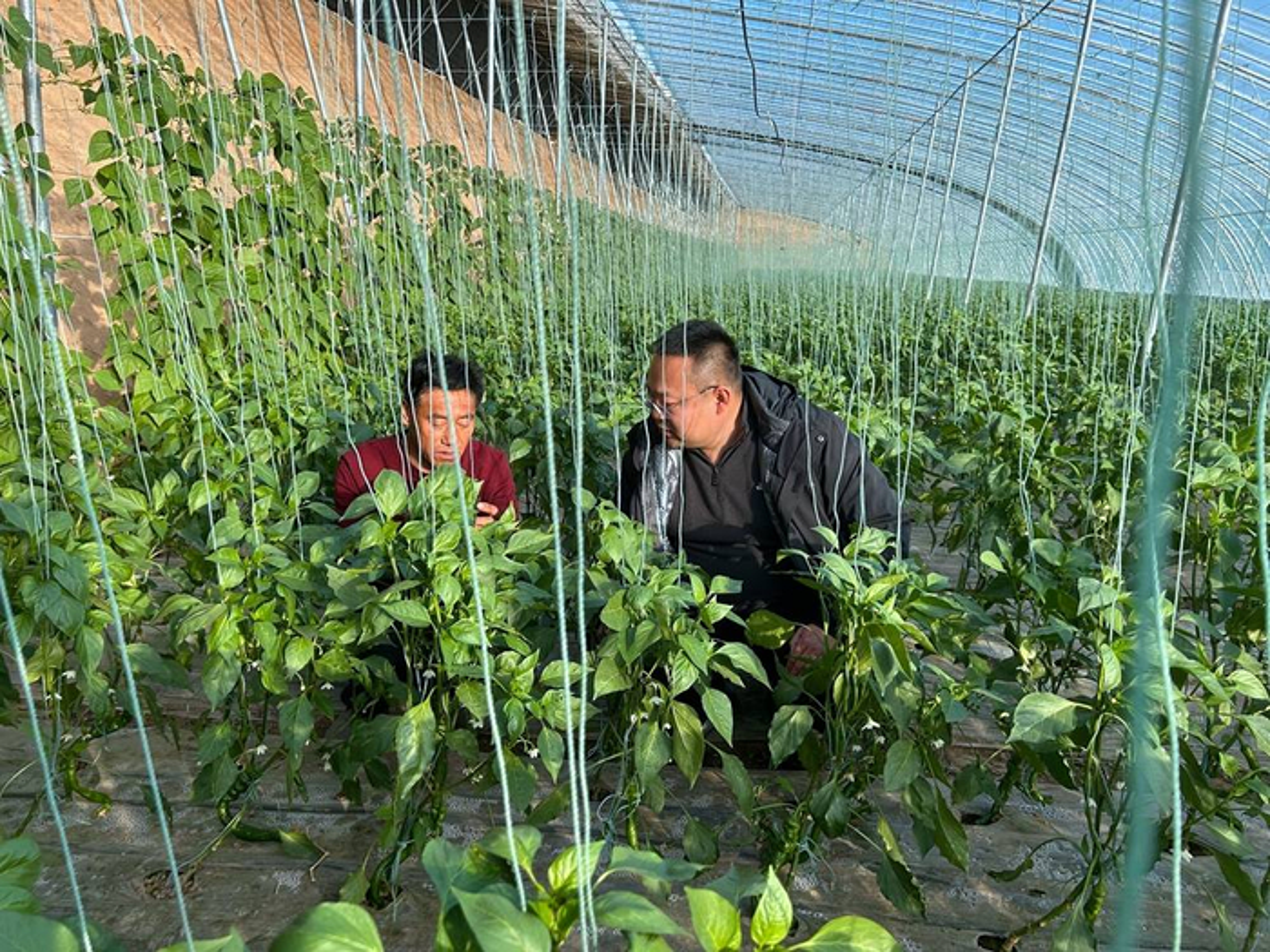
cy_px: 476
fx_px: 954
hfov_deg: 67.3
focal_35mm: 26
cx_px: 635
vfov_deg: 53.1
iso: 50
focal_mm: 5.7
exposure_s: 1/743
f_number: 1.5
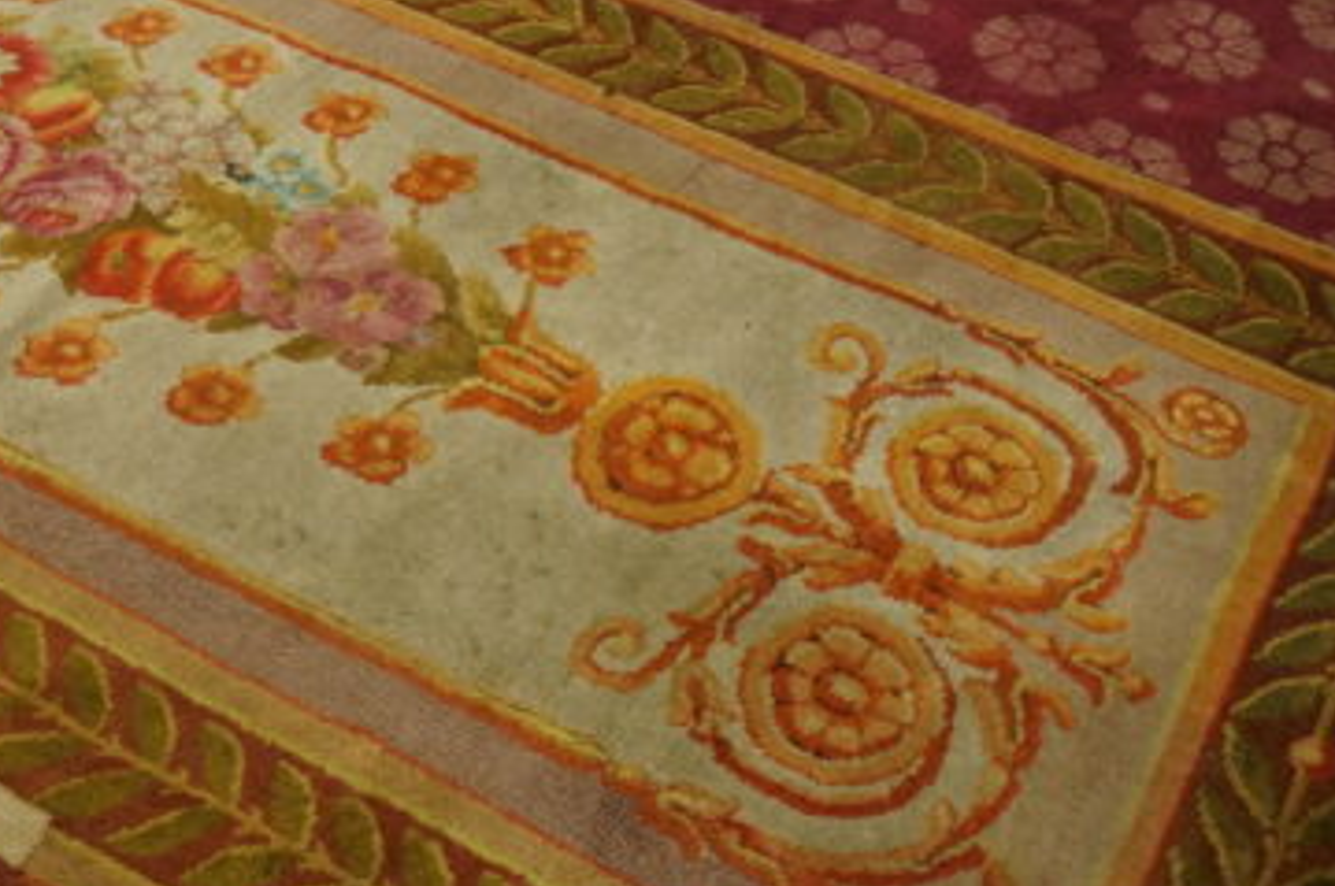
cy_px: 399
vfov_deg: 26.9
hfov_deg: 39.0
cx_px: 404
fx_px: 1852
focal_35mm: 50
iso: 2000
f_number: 4
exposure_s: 1/160
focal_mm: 20
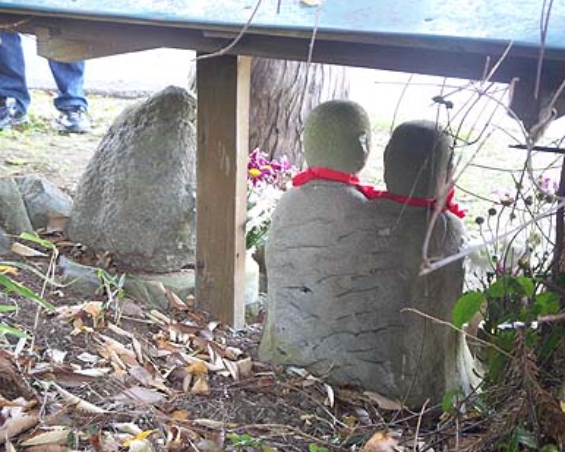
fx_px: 870
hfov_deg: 36.0
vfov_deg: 29.1
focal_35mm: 52
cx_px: 284
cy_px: 226
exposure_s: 1/13
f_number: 4
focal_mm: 8
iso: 200
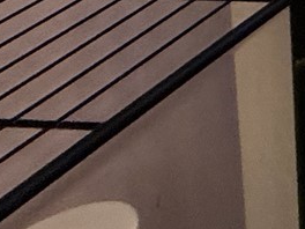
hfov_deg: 11.8
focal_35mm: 85
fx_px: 749
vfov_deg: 11.1
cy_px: -455
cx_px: 900
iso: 160
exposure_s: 1/120
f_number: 2.2
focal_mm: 2.22
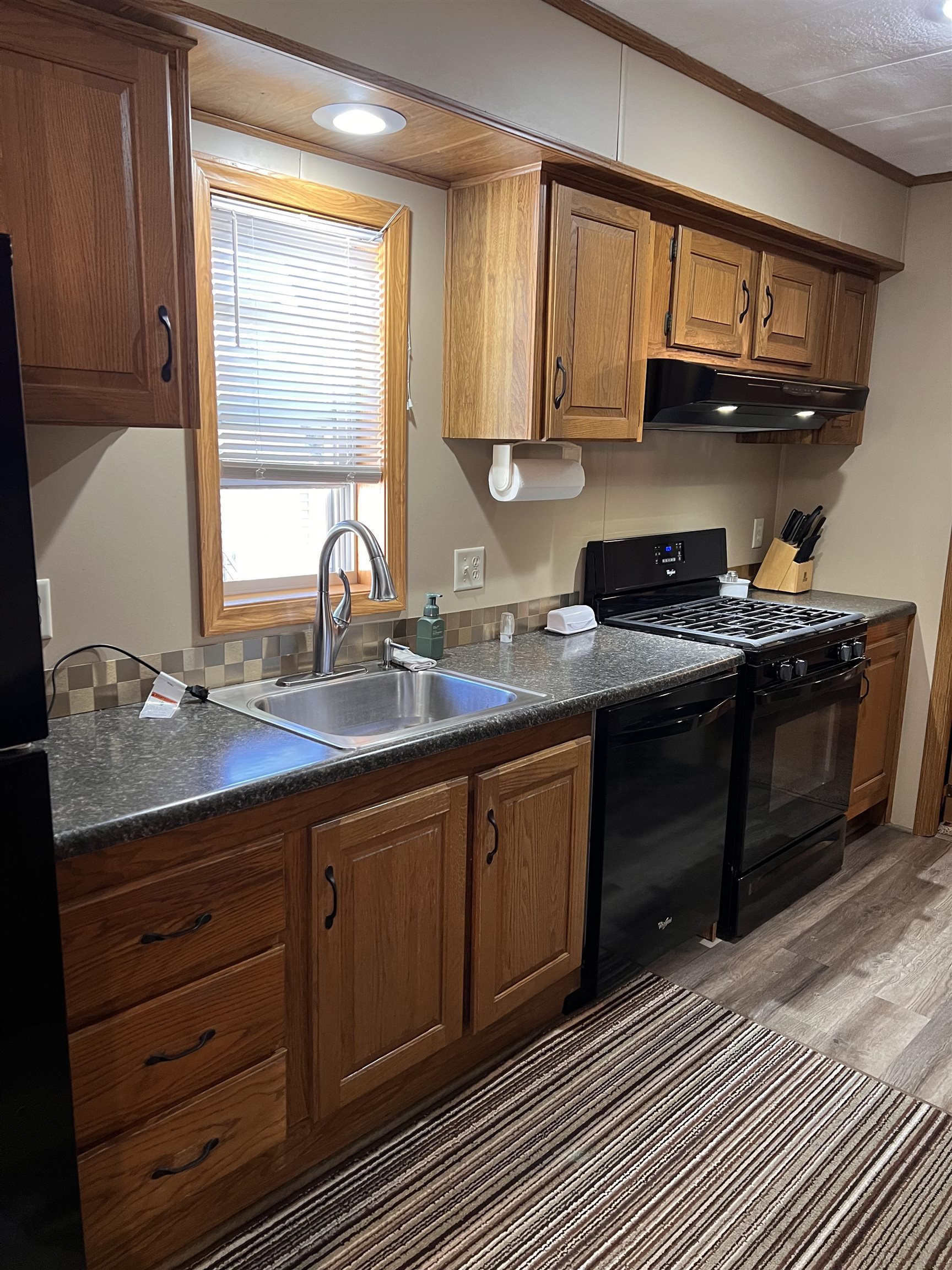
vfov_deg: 67.3
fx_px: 953
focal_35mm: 26
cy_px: 635
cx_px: 476
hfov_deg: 53.1
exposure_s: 1/60
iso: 250
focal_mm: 5.7
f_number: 1.5
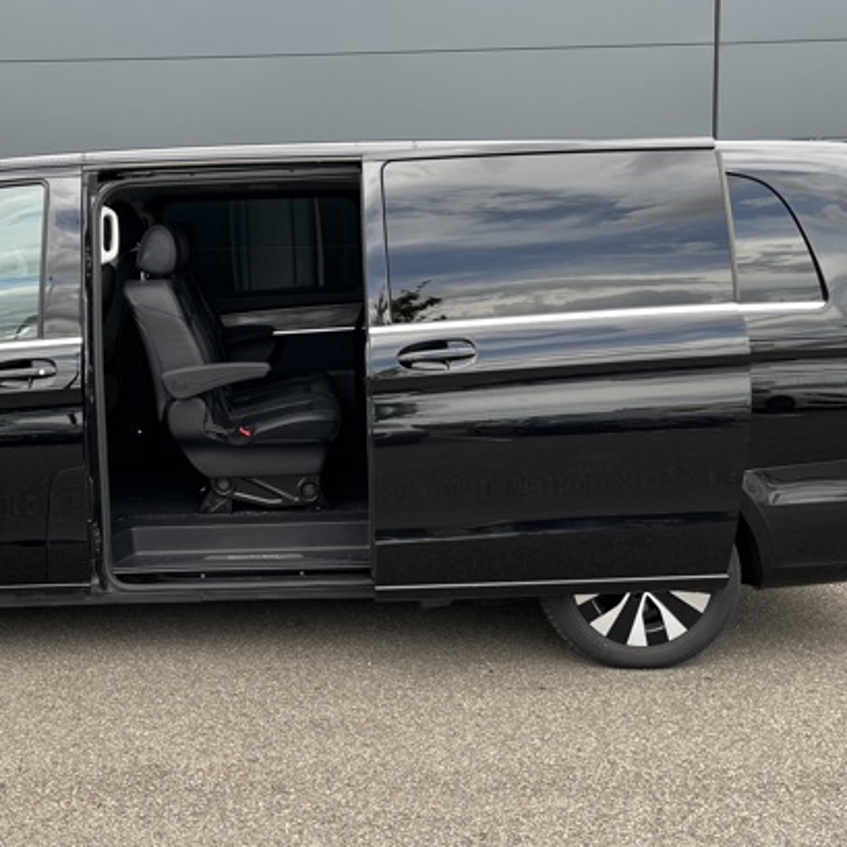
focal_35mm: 45
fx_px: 1246
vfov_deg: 37.5
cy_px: 364
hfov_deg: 36.8
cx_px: 228
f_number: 1.6
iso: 50
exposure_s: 1/317
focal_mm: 5.1
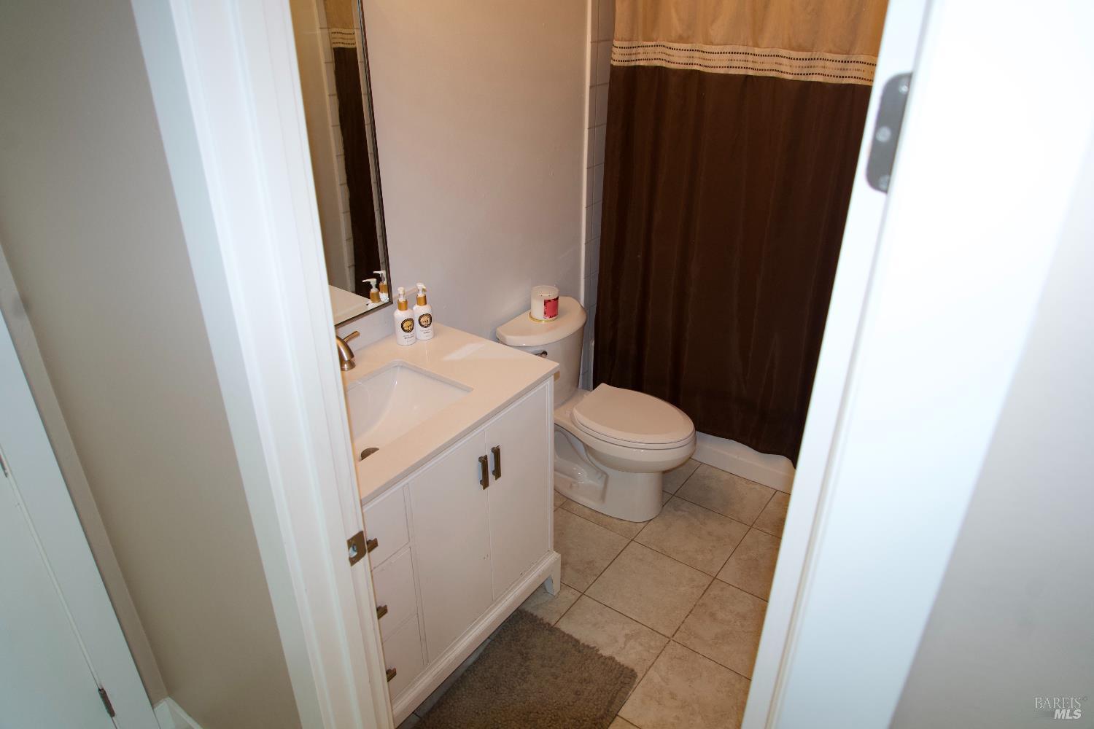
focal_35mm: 24
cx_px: 547
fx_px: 729
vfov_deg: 53.1
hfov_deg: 73.7
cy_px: 364
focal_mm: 24
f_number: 4.5
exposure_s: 1/100
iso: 1000
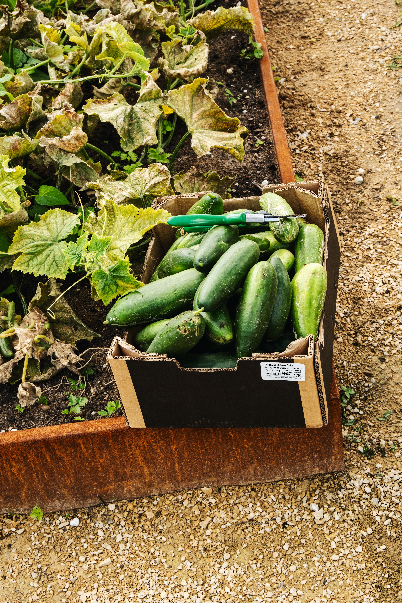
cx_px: 201
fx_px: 988
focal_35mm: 59
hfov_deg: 23.0
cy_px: 302
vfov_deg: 33.9
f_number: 11
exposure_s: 1/60
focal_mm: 39.6
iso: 200
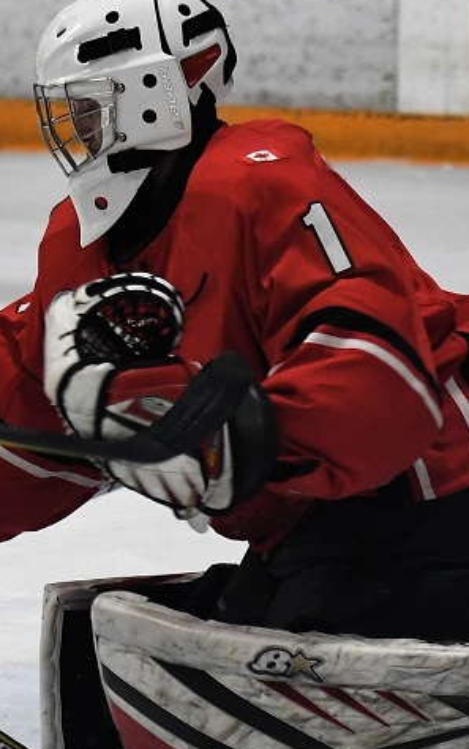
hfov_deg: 5.8
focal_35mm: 222
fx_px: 4539
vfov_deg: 9.4
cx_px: -259
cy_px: 393
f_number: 2.8
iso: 1600
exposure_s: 1/800
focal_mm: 70
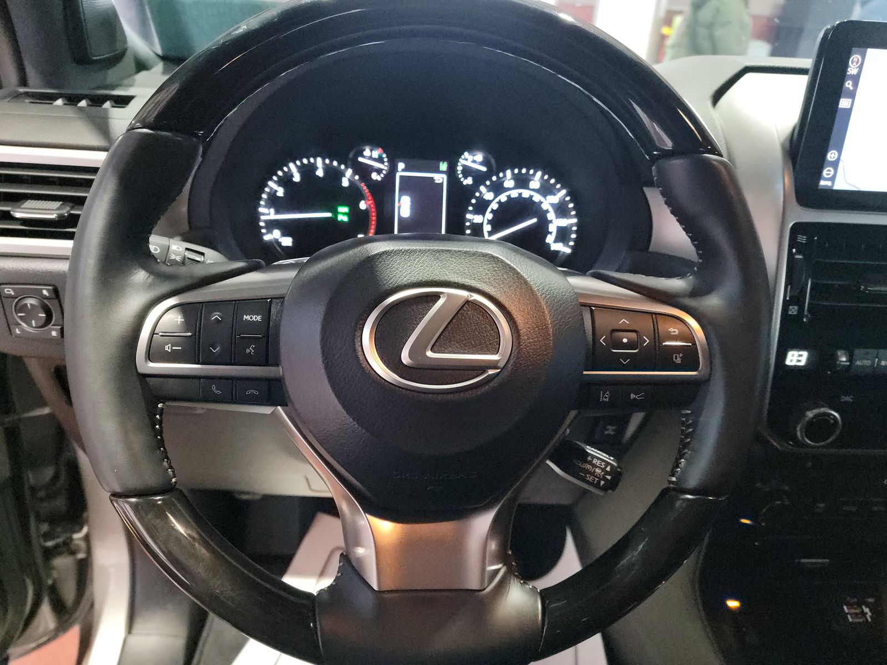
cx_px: 444
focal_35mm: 24
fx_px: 615
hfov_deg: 71.6
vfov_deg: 56.8
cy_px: 332
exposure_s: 1/59
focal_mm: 6.7
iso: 3637
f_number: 1.8
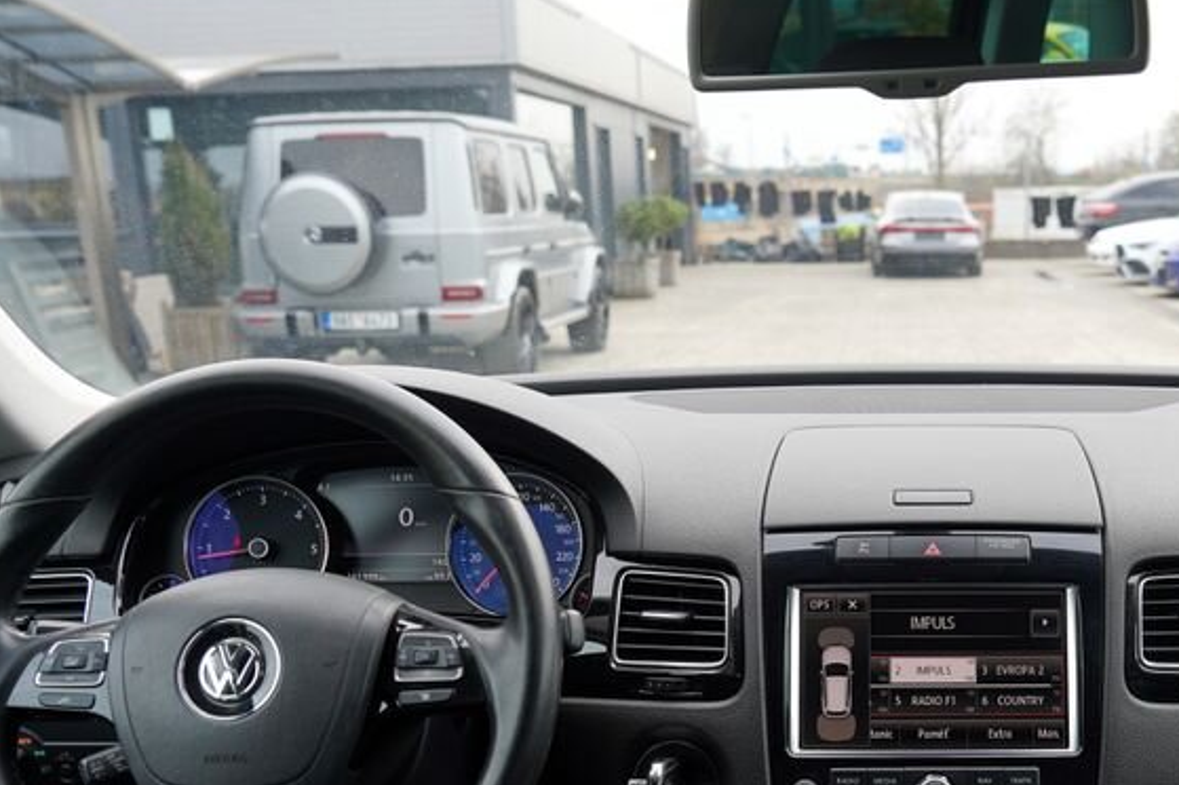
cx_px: 905
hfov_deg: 42.9
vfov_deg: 29.6
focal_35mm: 44
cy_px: 662
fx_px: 1440
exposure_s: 1/100
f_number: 5
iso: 100
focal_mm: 24
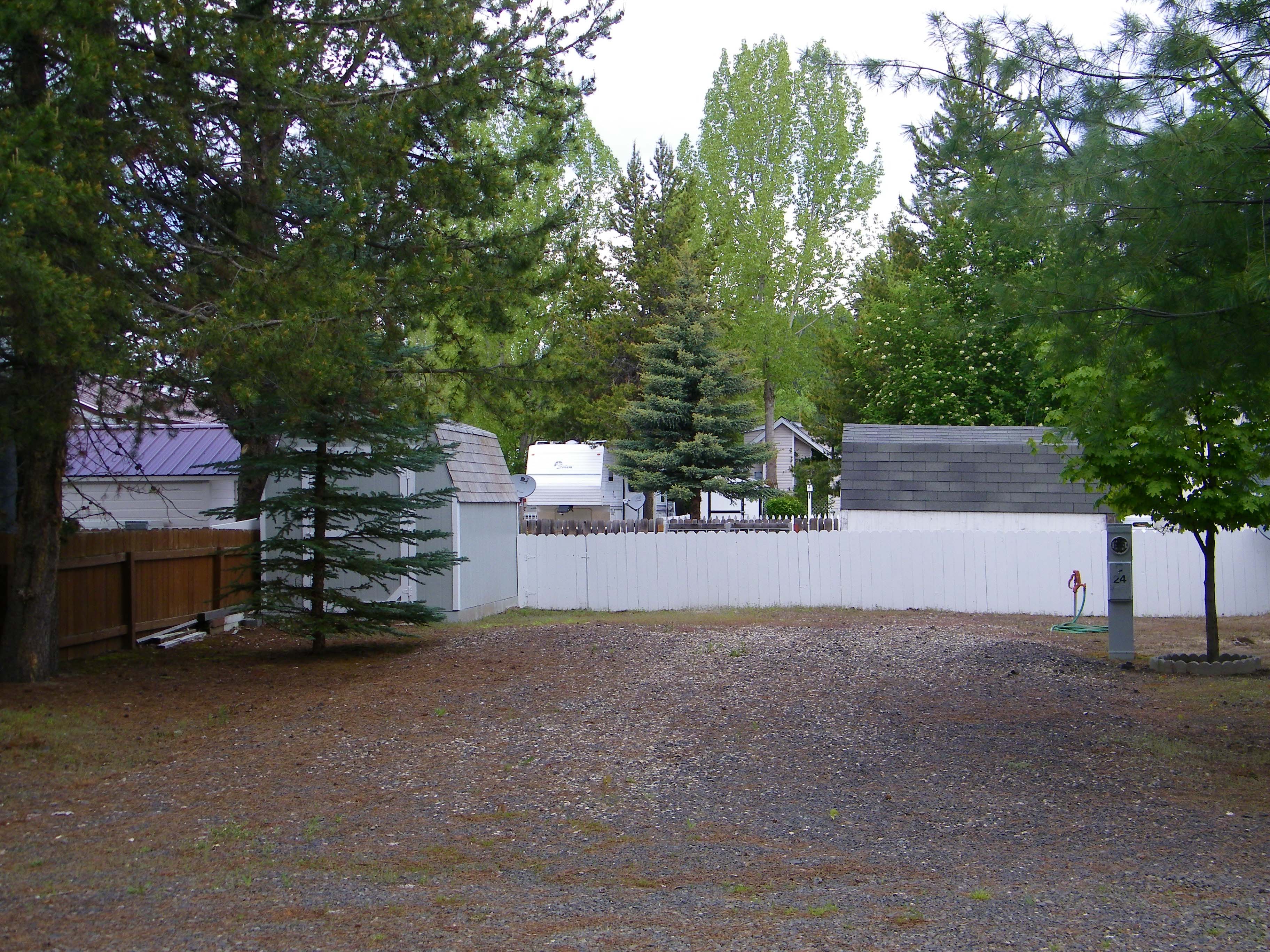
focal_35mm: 48
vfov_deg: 30.3
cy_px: 476
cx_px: 635
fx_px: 1761
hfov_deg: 39.7
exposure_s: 1/250
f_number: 3.9
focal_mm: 8.6
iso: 80
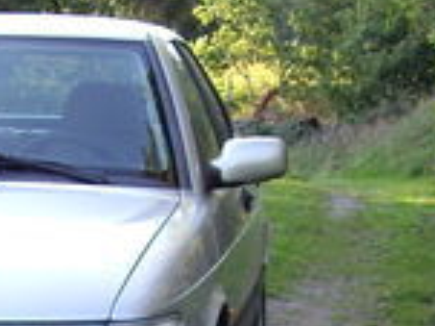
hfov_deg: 12.0
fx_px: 2022
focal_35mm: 161
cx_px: -84
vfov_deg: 9.0
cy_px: 447
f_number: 2.7
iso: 100
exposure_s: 1/125
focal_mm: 6.2
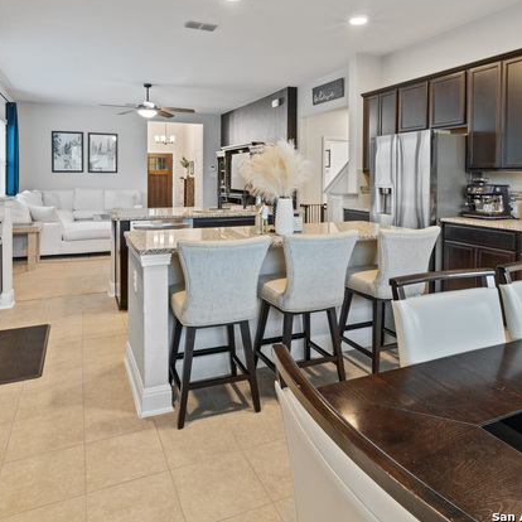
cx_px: 294
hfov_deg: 70.2
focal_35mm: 22
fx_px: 369
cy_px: 255
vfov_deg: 70.5
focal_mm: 11
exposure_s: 2
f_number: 10
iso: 160
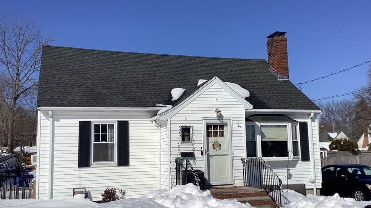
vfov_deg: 29.7
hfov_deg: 50.5
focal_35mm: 40
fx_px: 393
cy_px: 103
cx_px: 191
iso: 25
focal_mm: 3.3
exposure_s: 1/4292
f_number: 2.4
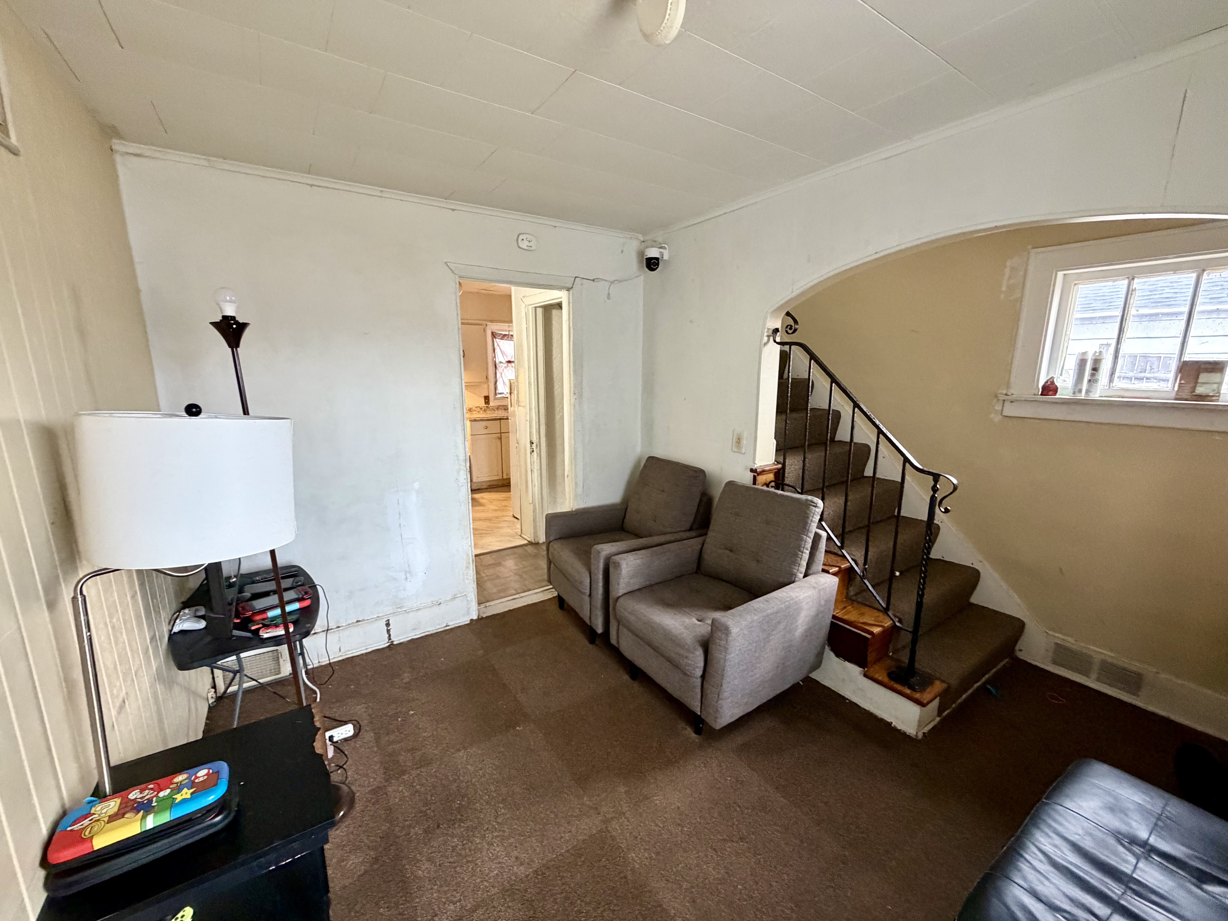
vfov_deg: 85.7
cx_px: 614
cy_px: 460
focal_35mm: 14
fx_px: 497
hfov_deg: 102.1
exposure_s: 1/60
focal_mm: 2.22
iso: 500
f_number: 2.2
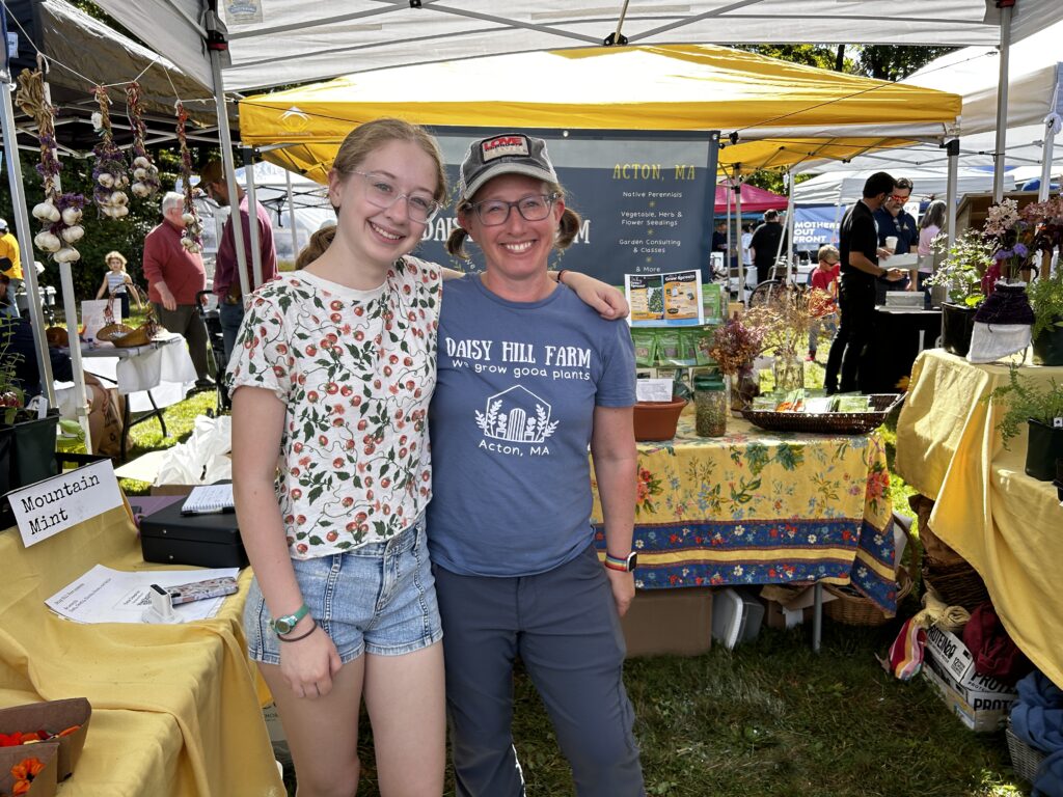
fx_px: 798
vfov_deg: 53.1
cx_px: 532
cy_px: 398
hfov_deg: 67.3
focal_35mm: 26
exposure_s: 1/965
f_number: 1.5
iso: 50
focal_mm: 5.7
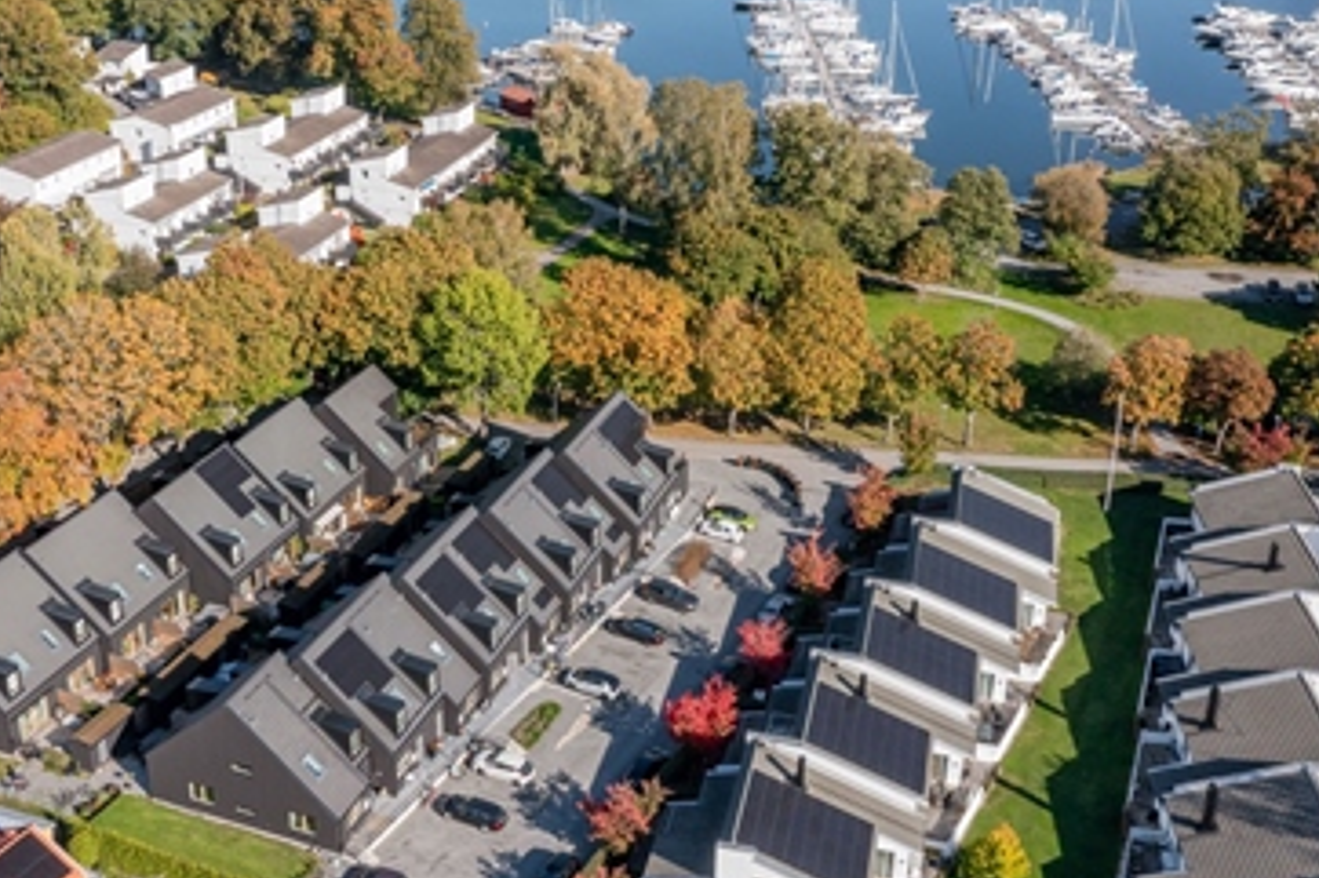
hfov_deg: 47.3
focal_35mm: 41
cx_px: 565
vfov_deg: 32.5
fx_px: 1501
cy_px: 375
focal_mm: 10.26
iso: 200
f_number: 6.3
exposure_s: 1/40
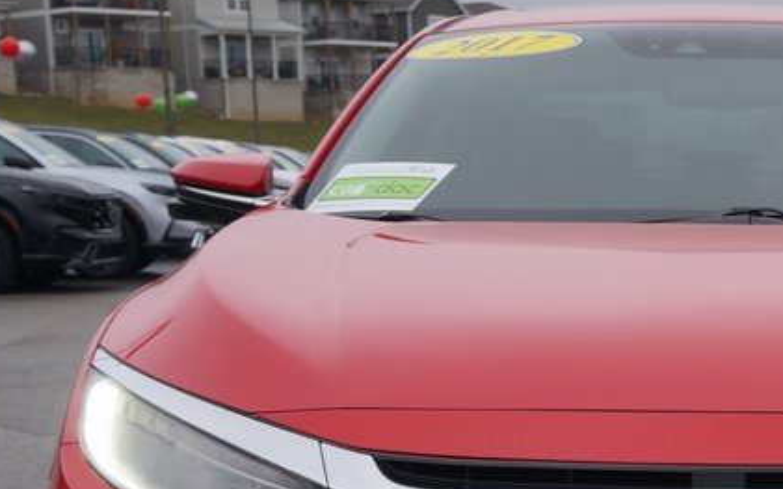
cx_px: 750
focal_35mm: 89
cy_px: 470
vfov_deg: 14.5
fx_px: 1899
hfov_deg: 22.5
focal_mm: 24
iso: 100
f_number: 6.3
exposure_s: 1/80
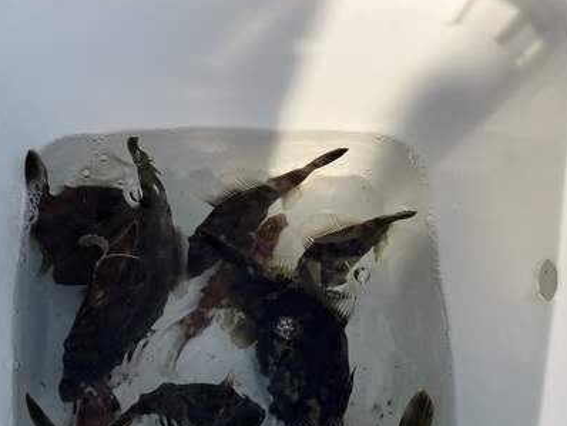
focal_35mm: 45
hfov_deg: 42.0
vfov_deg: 31.8
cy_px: 305
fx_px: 738
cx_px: 258
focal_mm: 3.99
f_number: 1.8
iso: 32
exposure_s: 1/1312
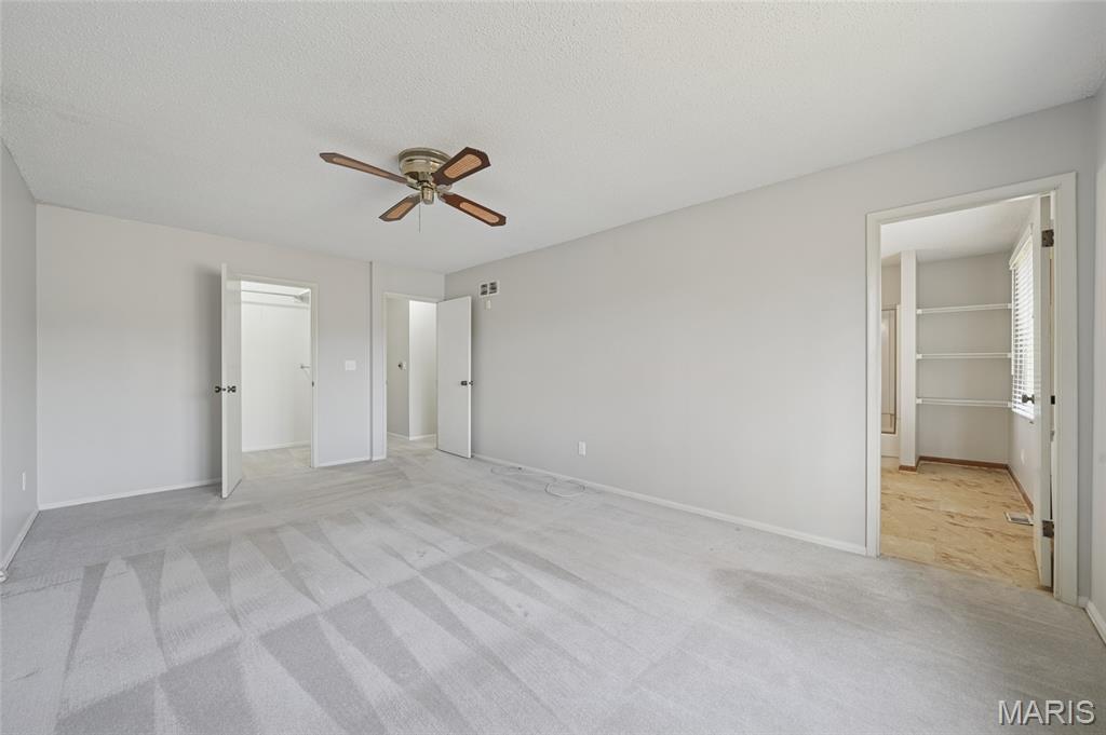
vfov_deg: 85.3
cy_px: 368
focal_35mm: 13
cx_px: 553
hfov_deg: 108.4
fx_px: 399
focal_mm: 13
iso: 400
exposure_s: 1/8
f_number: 8
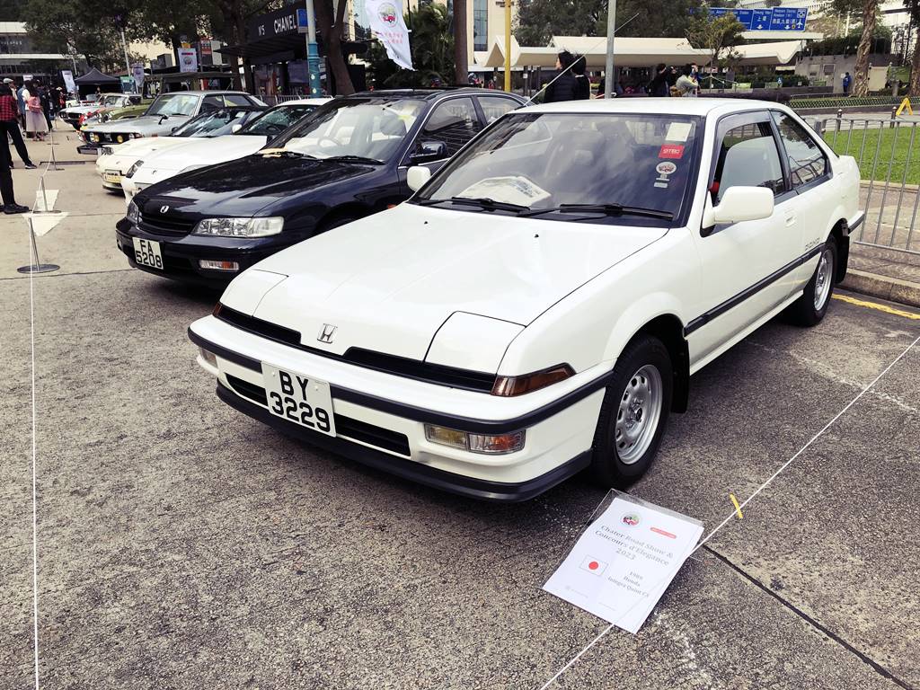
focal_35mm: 28
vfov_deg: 49.7
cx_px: 460
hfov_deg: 63.4
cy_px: 345
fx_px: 744
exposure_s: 1/1779
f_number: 1.8
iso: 20
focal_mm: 3.99
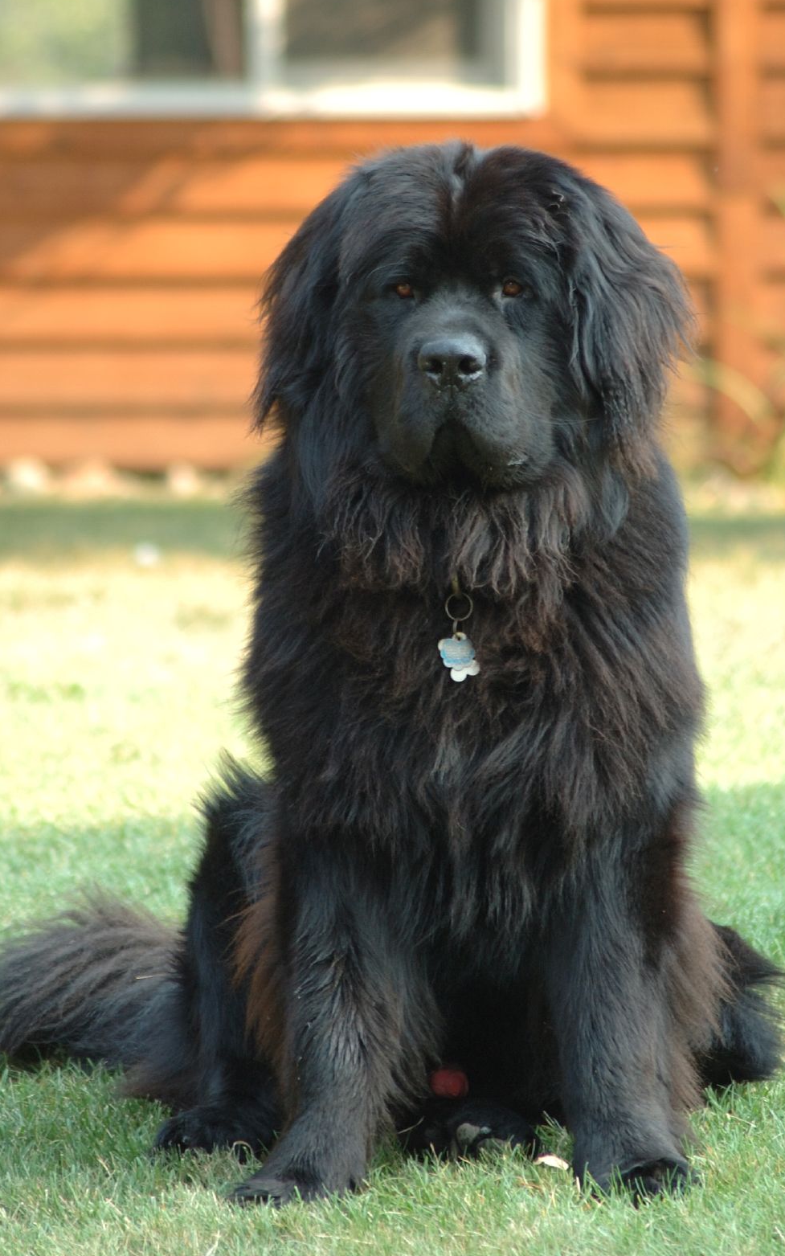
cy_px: 632
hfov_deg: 4.9
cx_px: 376
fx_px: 9104
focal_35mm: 266
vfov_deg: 7.9
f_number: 4.8
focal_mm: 170
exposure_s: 1/100
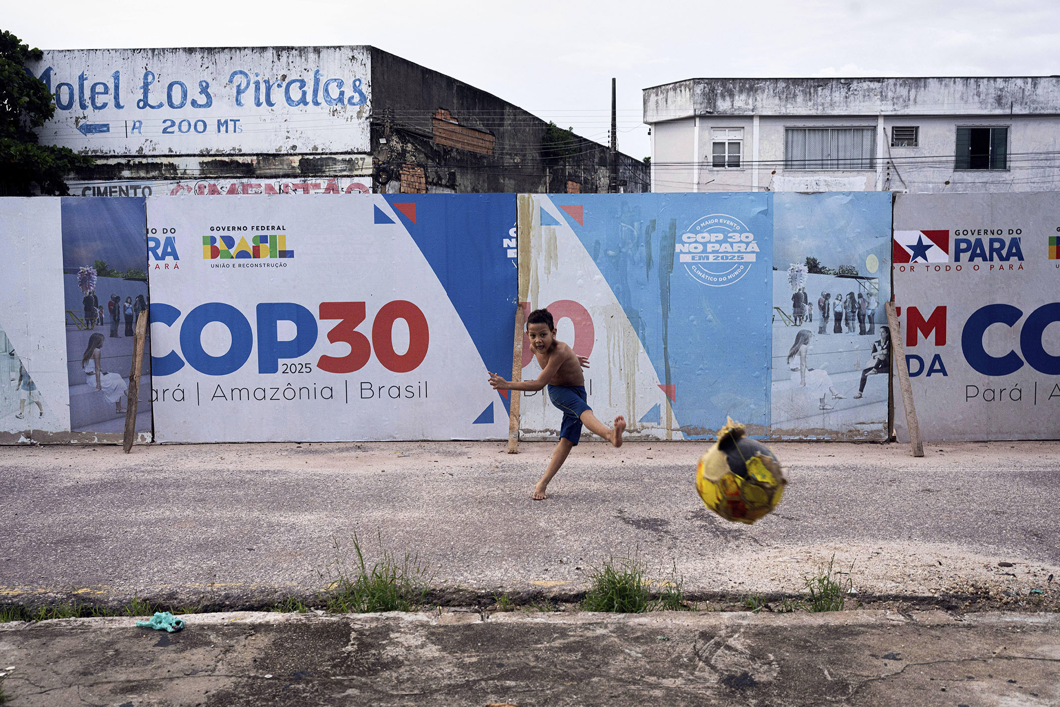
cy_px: 354
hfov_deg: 54.4
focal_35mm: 35
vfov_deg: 37.9
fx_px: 1030
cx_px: 530
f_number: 5.6
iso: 1000
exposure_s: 1/500
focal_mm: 35
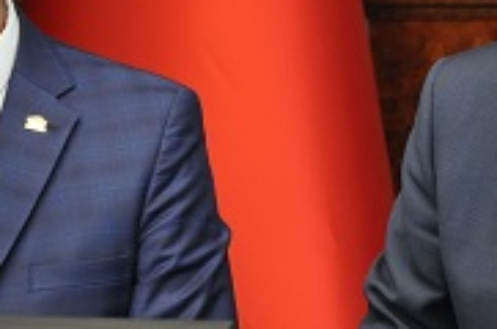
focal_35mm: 388
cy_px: 86
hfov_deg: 5.3
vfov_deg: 3.5
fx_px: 5347
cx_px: 297
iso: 800
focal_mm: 90
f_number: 5.6
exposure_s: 1/50
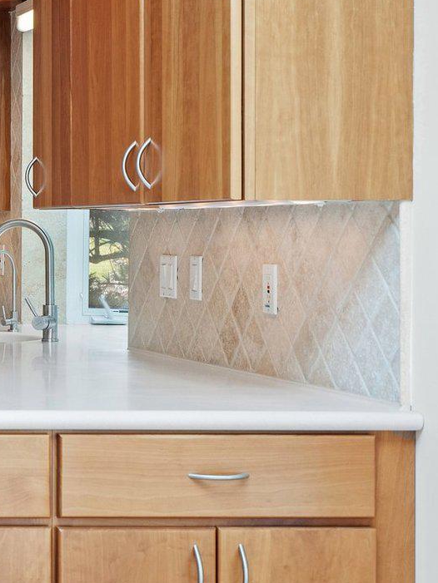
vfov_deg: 20.4
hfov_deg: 13.6
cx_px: -377
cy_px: 242
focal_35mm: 96
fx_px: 1619
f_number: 8
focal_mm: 35
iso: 500
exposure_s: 1/13
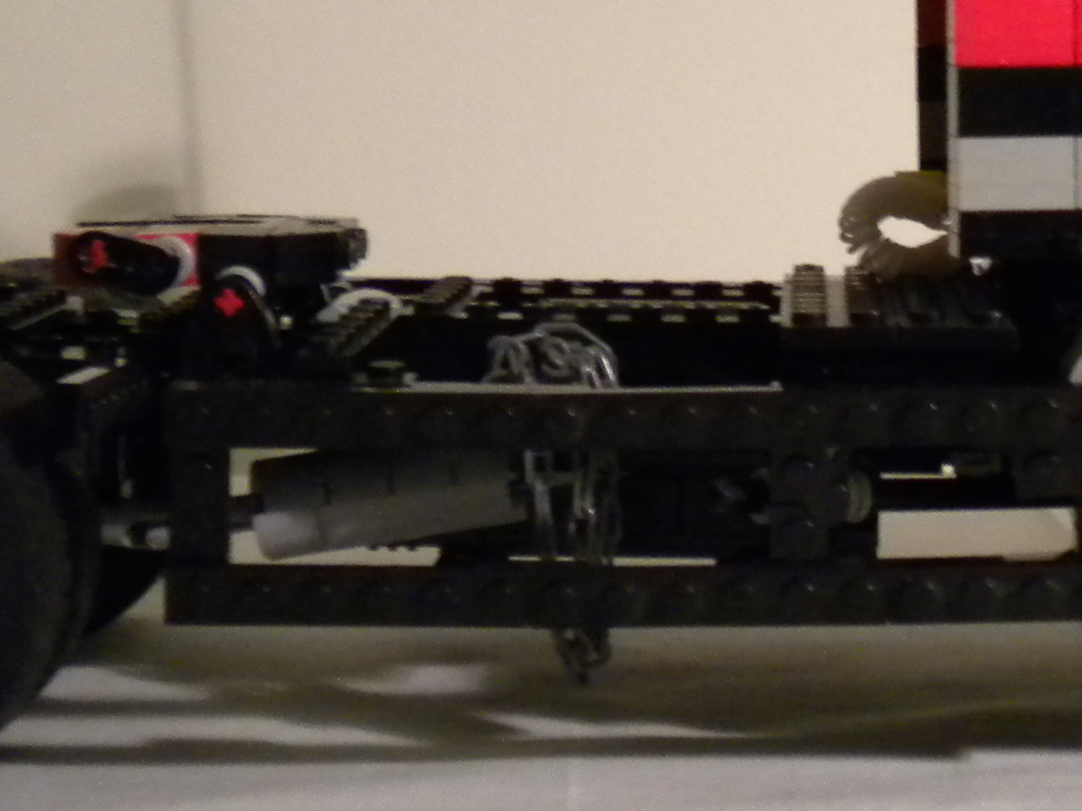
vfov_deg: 14.3
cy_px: 227
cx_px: 876
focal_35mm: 103
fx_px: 3219
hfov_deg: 18.9
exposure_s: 1/32.6
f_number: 3.1
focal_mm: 6.3
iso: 400
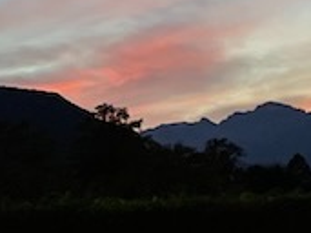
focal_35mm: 137
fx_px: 1230
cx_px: -295
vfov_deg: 10.1
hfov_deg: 12.7
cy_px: 447
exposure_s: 1/25
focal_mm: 4.2
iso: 640
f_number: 1.6
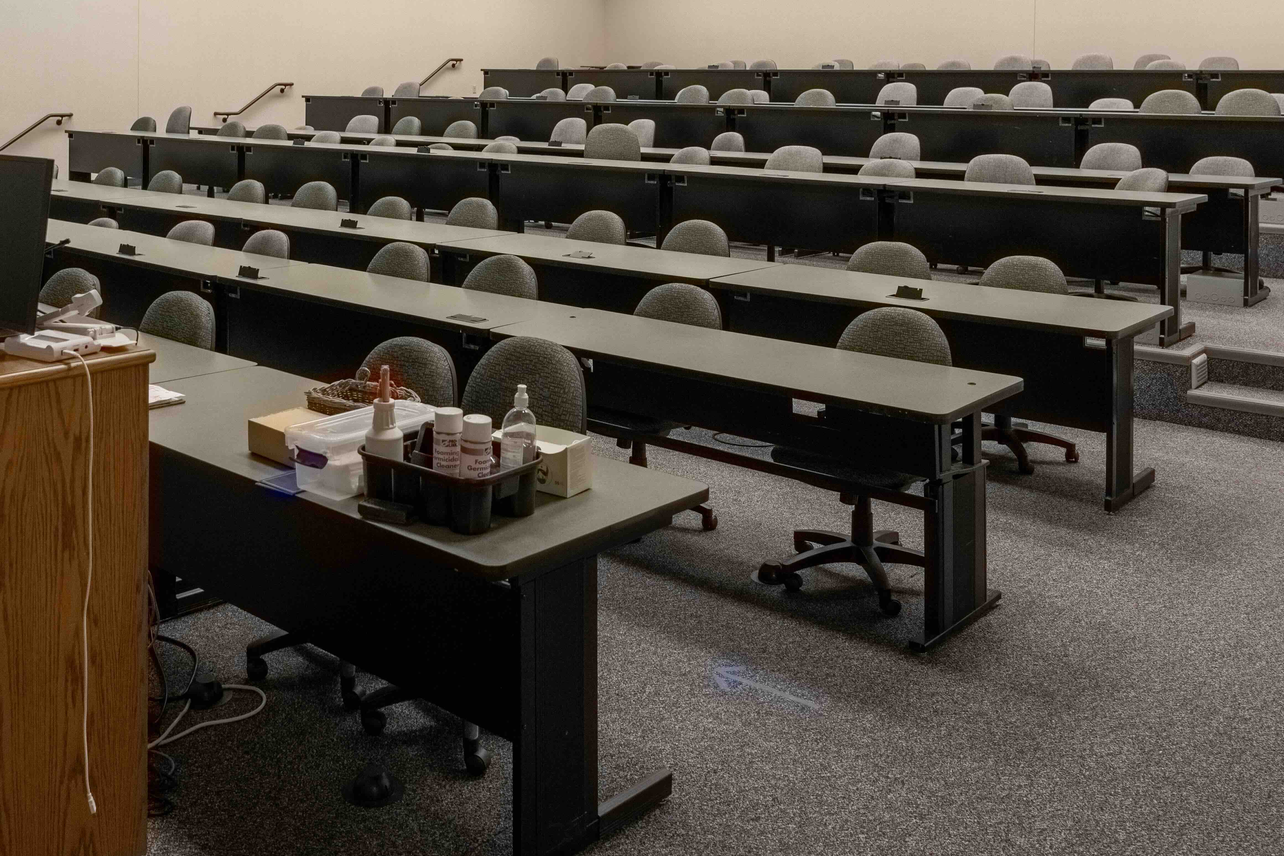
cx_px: 458
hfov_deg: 51.2
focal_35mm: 37
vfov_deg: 34.1
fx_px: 1320
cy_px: 94
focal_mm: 20
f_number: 4
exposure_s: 1/5000
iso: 2000
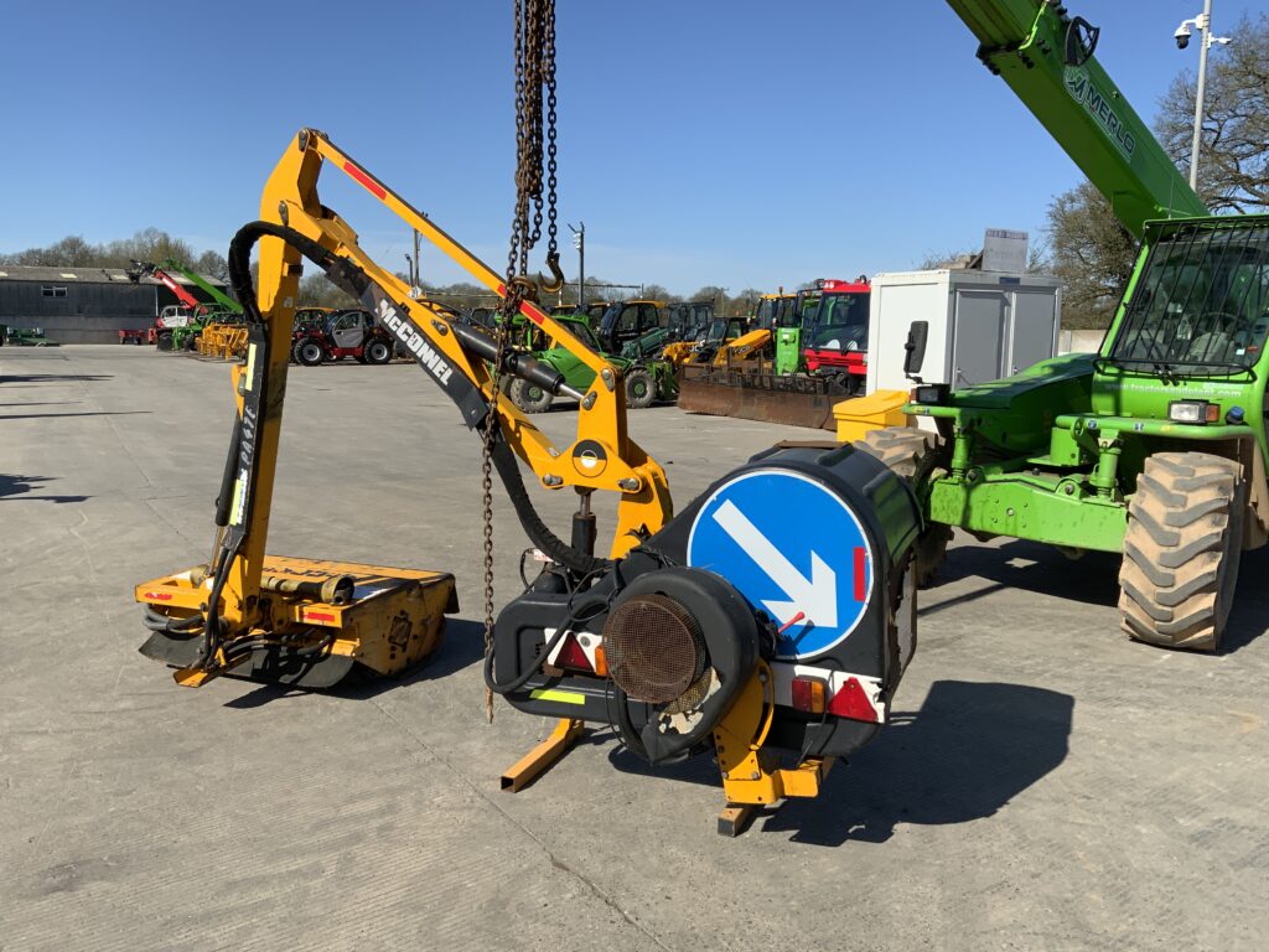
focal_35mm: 29
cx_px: 634
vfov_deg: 48.2
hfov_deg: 61.7
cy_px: 476
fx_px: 1063
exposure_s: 1/2427
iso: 16
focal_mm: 3
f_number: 1.8
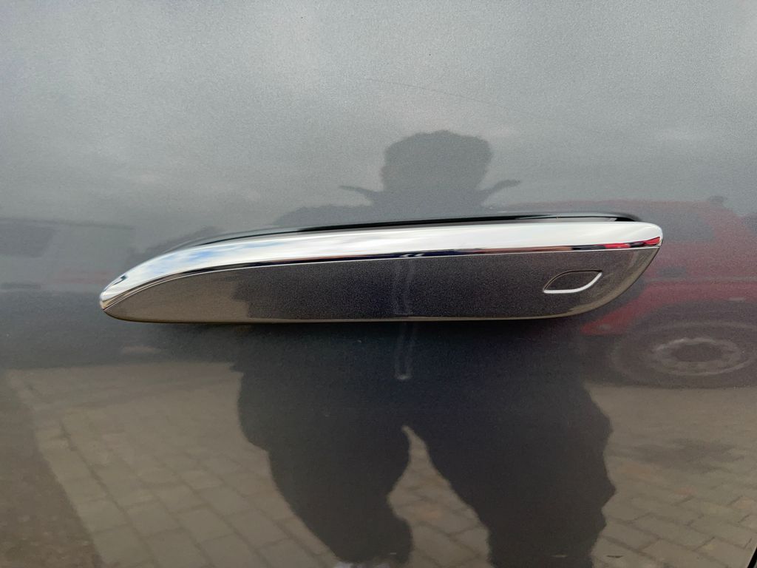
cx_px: 378
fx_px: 569
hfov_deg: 67.3
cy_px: 284
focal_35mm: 26
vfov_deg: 53.1
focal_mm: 5.7
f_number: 1.5
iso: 50
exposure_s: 1/399
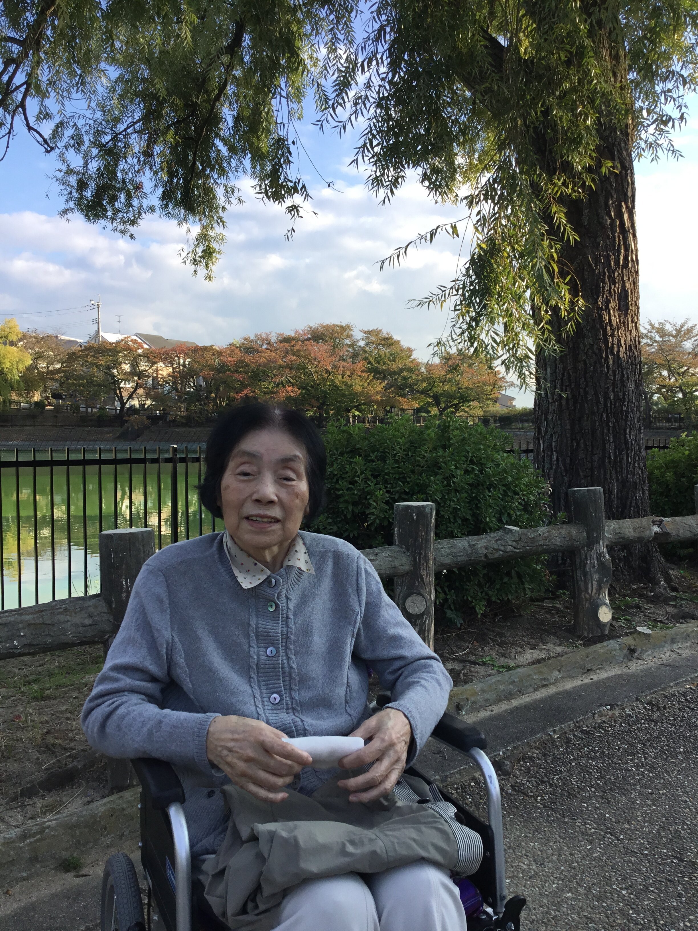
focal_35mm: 31
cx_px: 349
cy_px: 466
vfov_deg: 58.4
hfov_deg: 45.4
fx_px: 833
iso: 25
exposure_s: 1/431
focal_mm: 3.3
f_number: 2.4
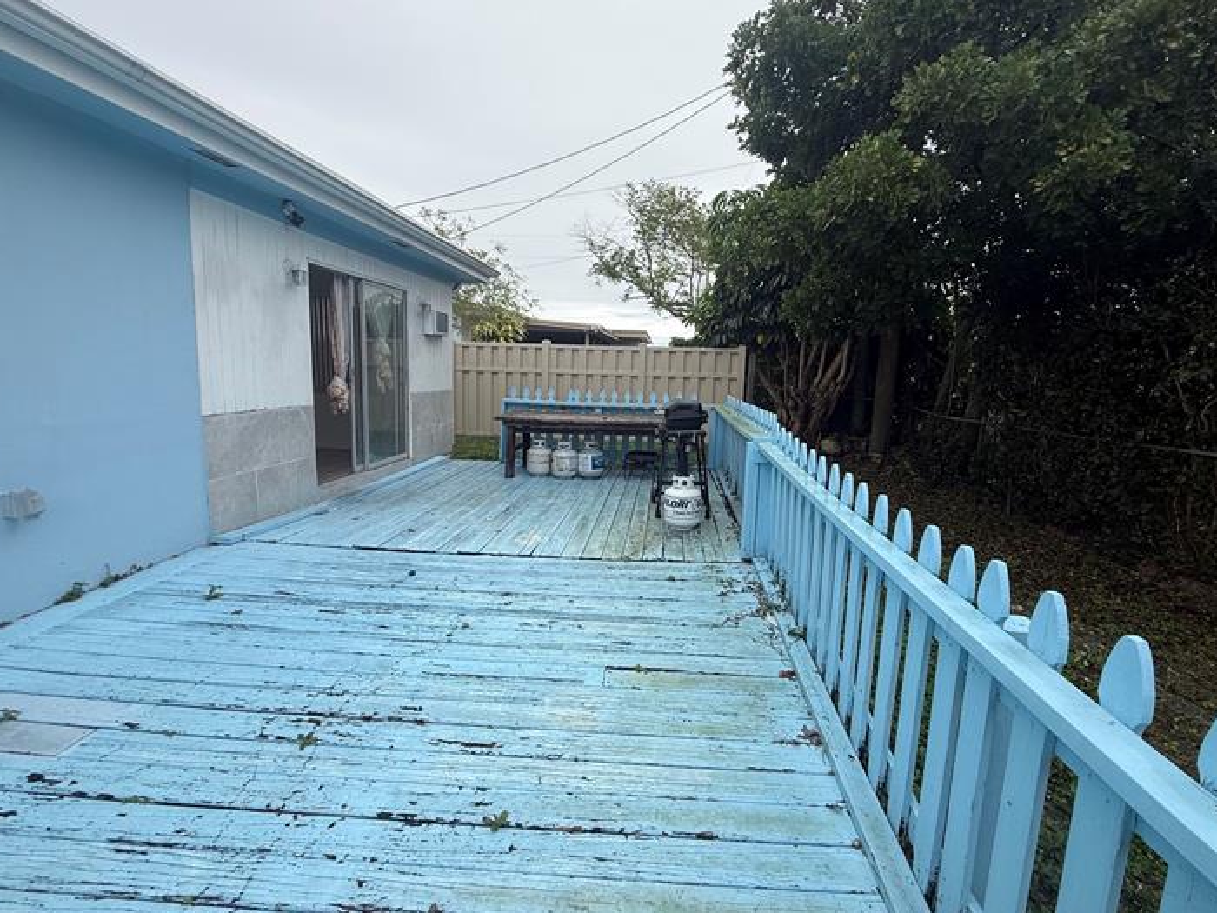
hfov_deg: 94.4
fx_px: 563
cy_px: 435
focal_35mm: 16
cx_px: 640
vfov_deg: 78.1
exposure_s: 1/602
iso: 50
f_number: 2.2
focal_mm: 2.22
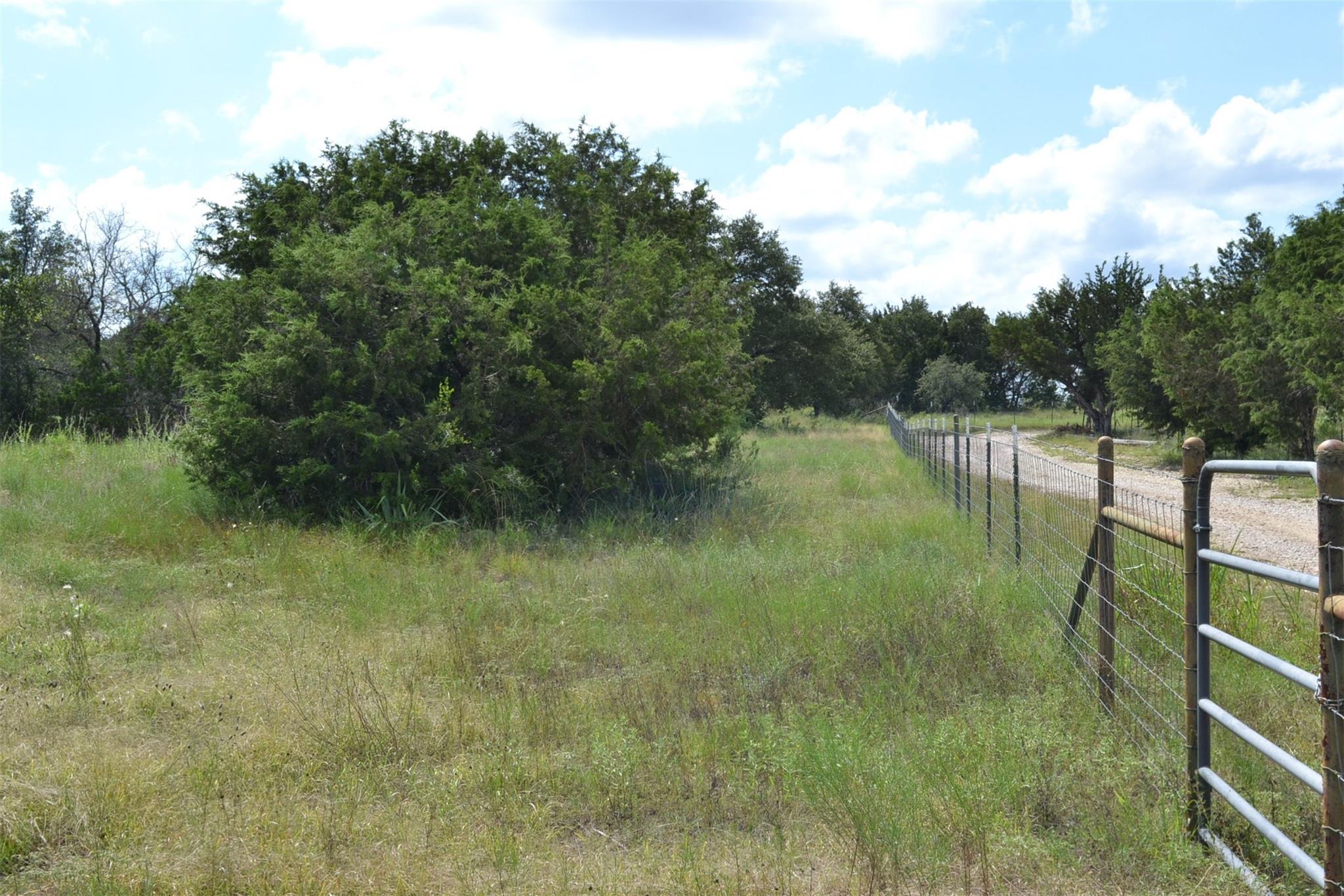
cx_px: 672
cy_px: 448
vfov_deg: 28.1
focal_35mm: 48
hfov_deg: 41.1
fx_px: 1792
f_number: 11
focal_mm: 32
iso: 400
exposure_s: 1/400
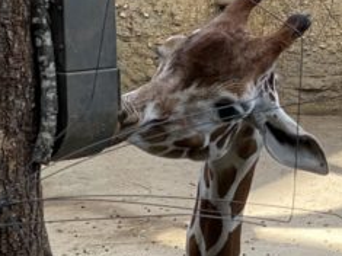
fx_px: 2242
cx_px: 489
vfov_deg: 6.5
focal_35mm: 227
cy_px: 262
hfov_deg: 8.6
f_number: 2
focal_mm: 6
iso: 32
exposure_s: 1/122
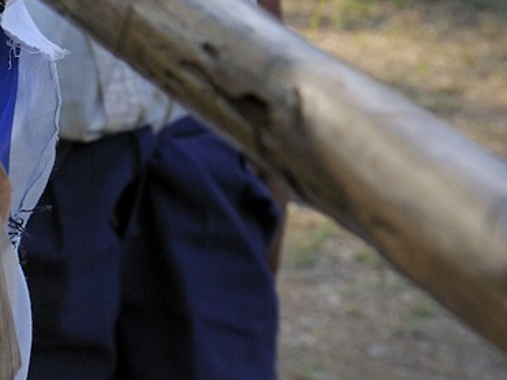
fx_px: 2299
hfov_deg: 11.6
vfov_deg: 9.3
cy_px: -128
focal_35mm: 157
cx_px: -421
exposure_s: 1/160
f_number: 7.1
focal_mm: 38
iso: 400
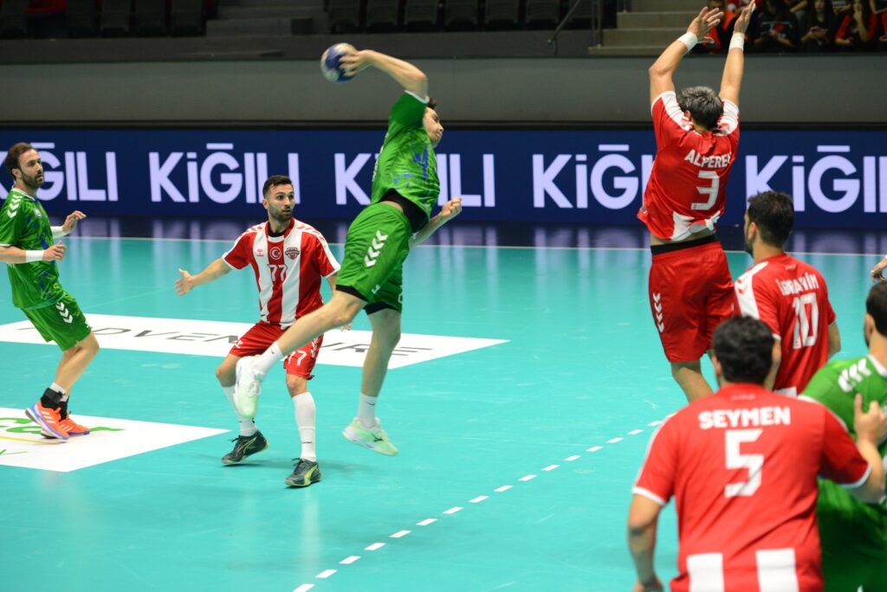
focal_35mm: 112
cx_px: 444
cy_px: 296
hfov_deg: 18.3
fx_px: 2761
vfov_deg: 12.2
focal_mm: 112
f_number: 3.5
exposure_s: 1/500
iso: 2000
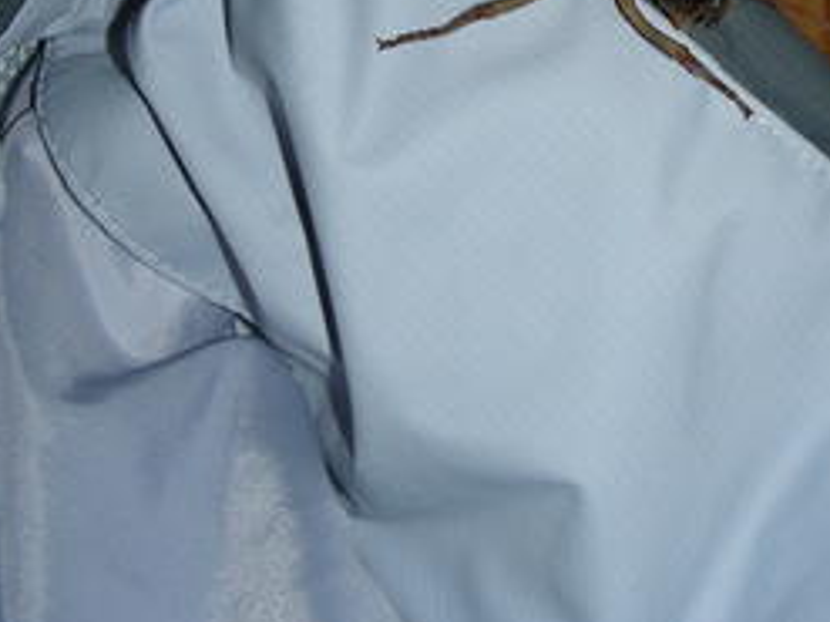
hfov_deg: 23.5
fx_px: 1989
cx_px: 501
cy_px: 8
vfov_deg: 17.4
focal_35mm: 83
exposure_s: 1/60
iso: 50
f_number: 13.6
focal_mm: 6.3
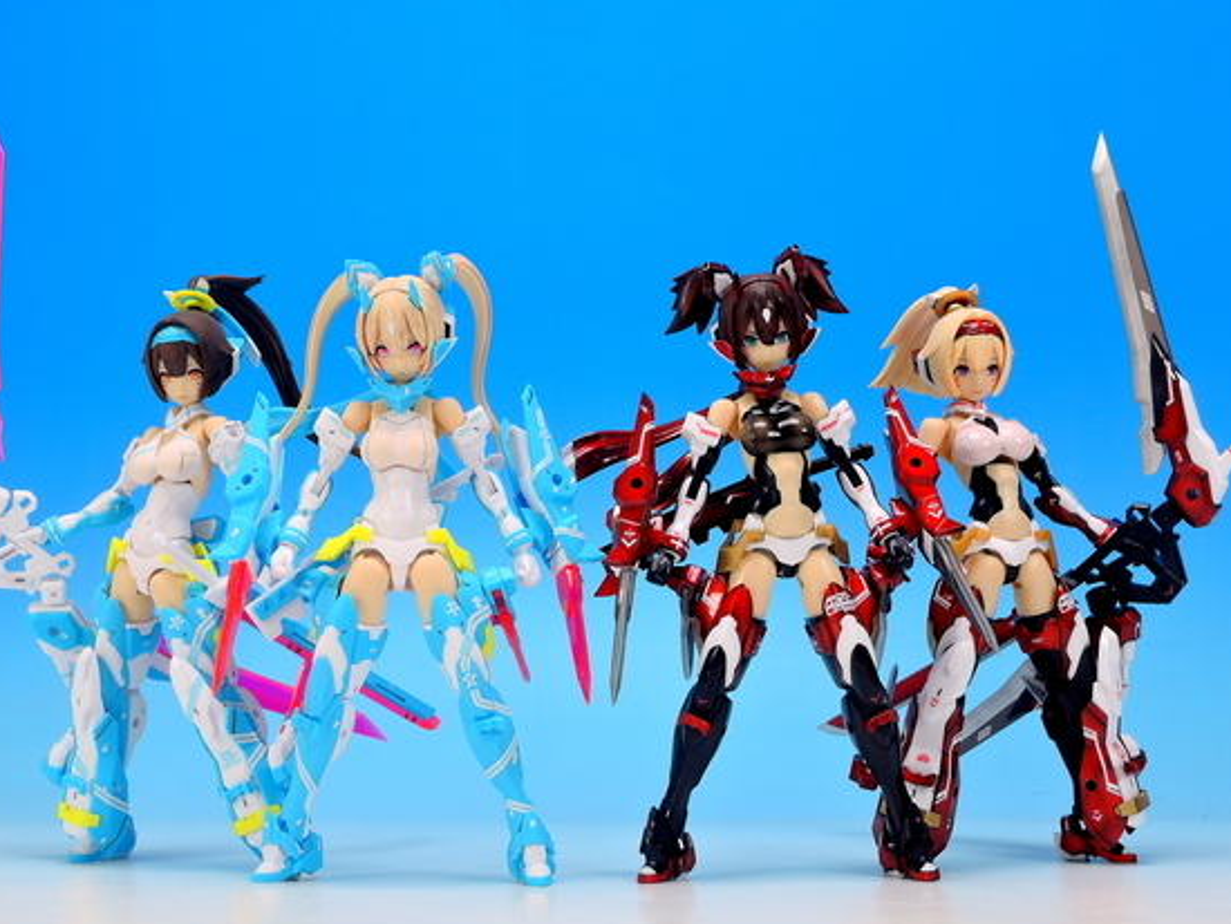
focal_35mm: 60
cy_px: 494
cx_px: 575
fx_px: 2135
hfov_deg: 32.2
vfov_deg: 24.4
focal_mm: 11.8
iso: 80
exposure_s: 1
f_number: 7.1
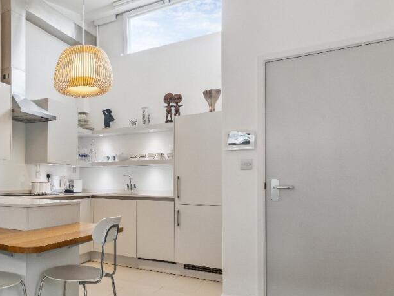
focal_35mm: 29
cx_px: 76
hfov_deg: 56.9
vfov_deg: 47.9
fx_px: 330
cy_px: 179
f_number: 11
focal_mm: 18
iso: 400
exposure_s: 1/30
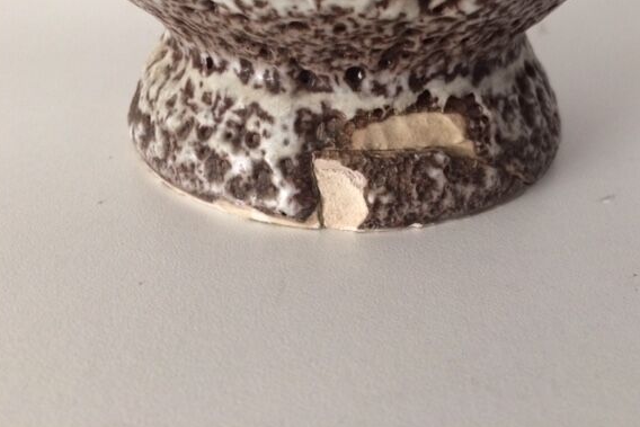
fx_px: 605
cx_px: 353
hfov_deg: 55.7
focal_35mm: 34
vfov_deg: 38.7
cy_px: 160
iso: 250
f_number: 2.2
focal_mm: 4.15
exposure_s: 1/33
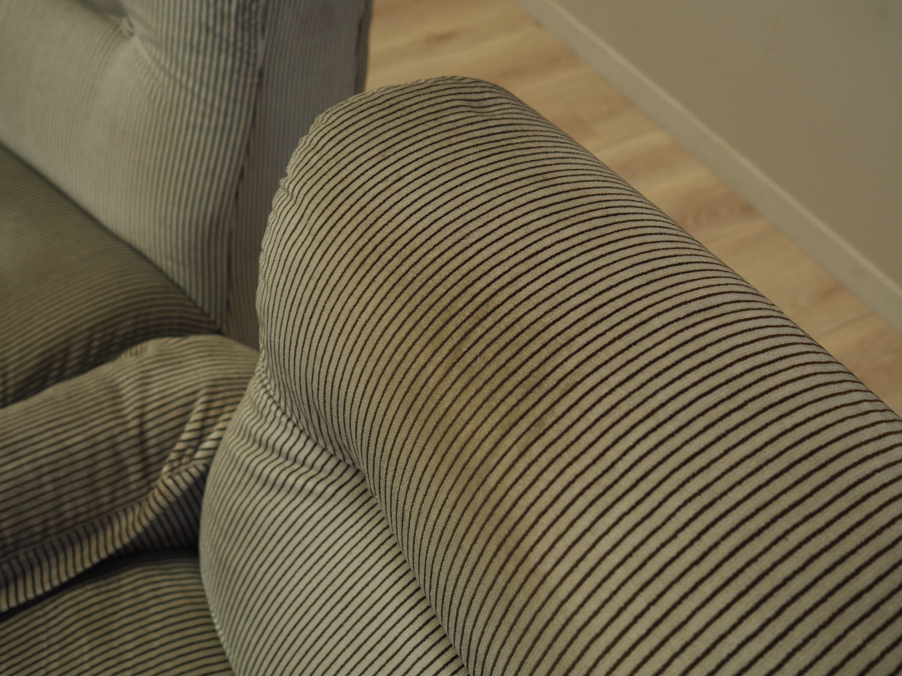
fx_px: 886
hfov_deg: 54.0
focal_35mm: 34
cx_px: 451
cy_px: 338
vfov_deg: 41.8
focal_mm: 17
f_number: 2.8
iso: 320
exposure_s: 1/40
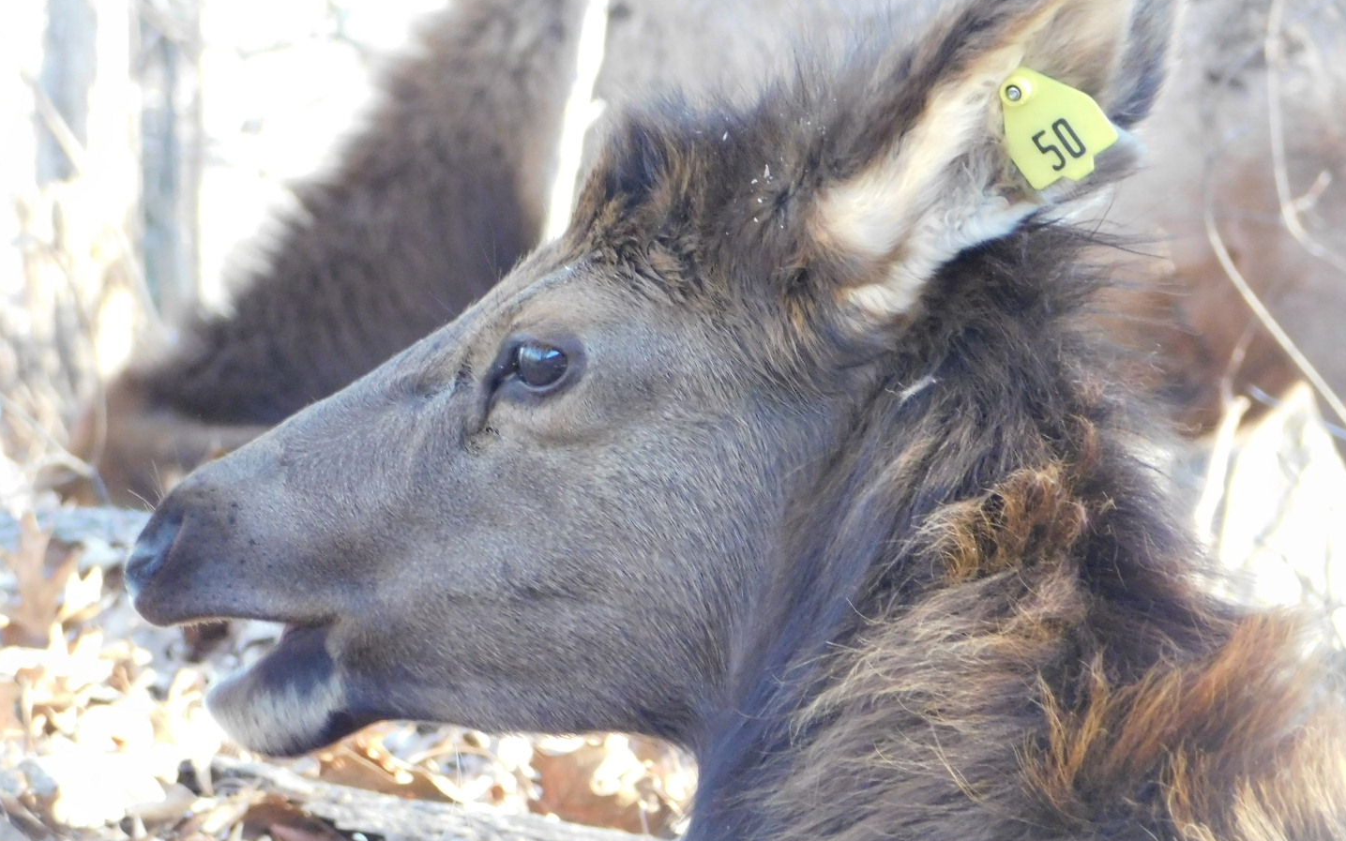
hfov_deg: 5.0
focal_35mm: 419
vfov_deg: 3.1
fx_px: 15371
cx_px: 673
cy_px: 425
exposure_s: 1/50
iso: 800
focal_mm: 70
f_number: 5.9
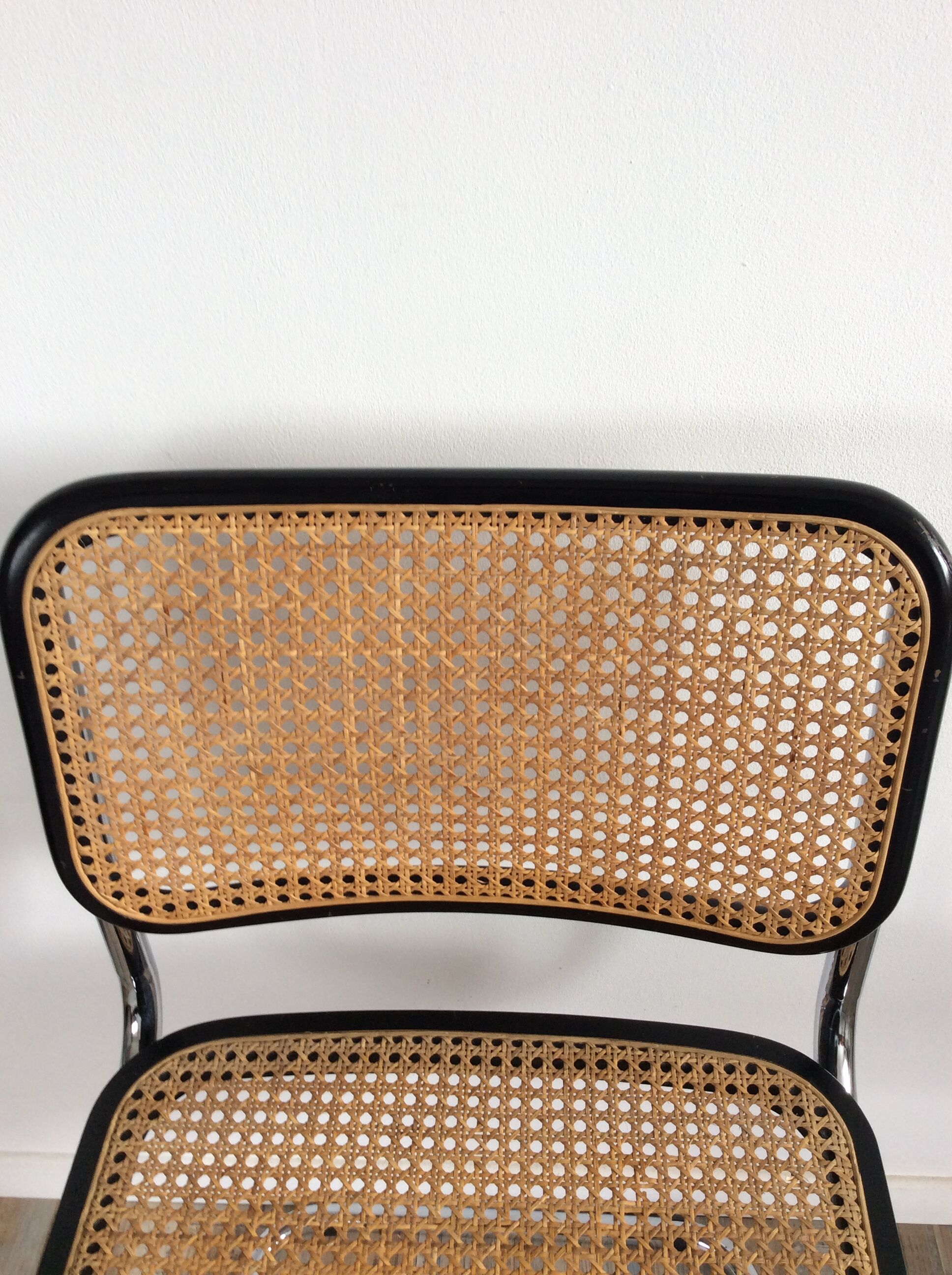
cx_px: 476
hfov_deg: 44.1
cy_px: 638
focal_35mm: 32
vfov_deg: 56.9
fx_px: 1177
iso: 32
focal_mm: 3.3
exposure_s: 1/30
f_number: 2.4
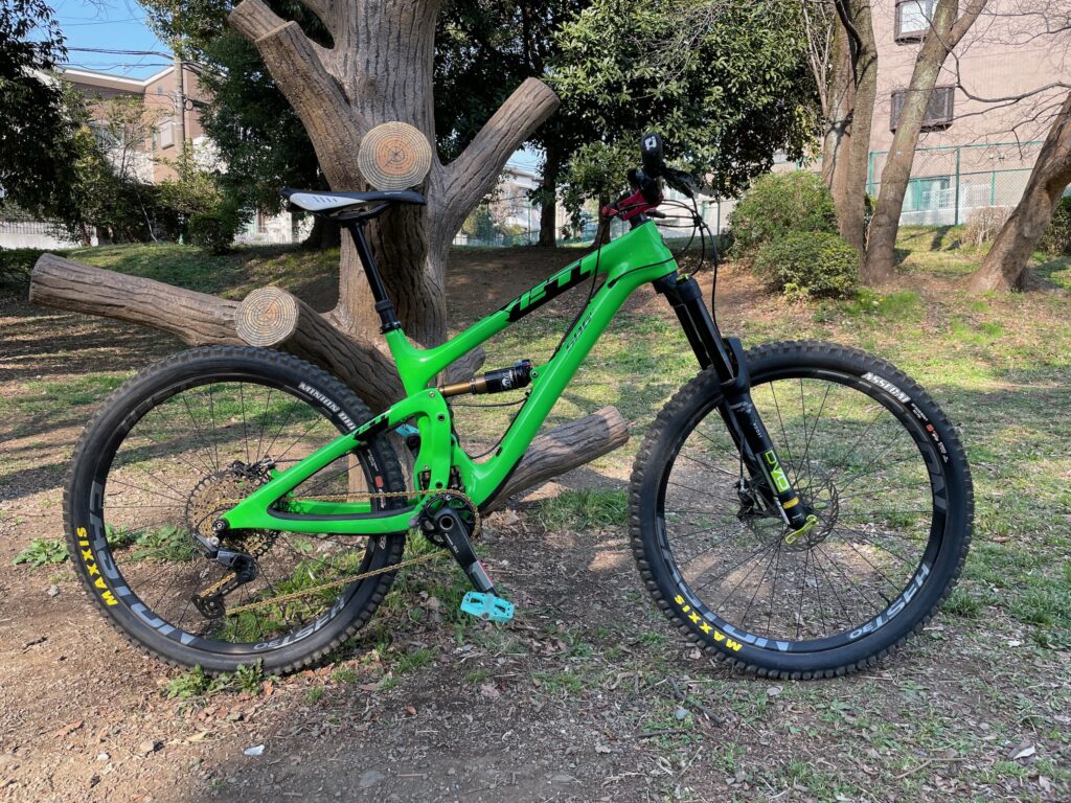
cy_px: 402
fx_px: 804
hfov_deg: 67.3
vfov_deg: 53.1
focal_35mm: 26
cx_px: 536
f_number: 1.6
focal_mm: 4.2
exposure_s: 1/384
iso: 32
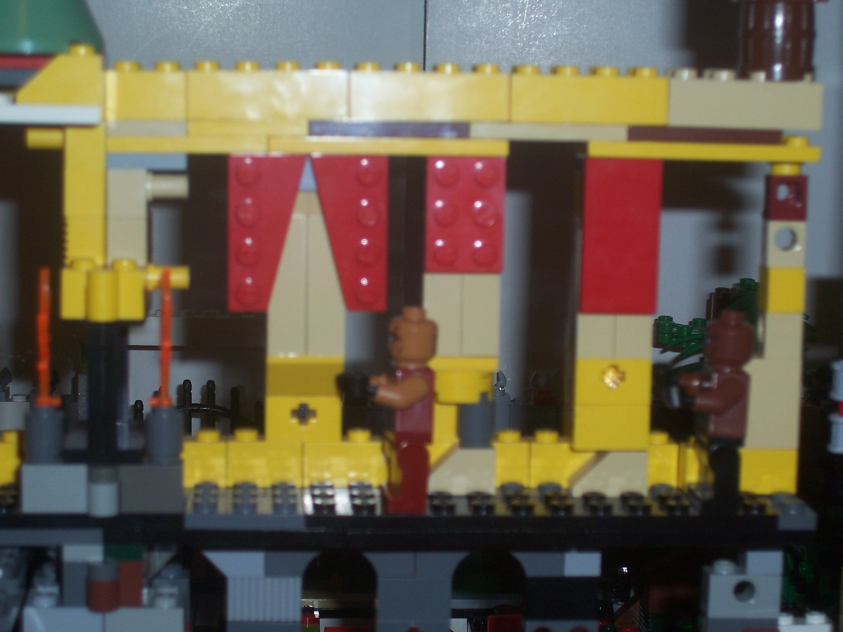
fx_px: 1997
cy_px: 316
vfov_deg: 18.0
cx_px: 422
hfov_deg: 23.8
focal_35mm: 82
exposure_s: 1/90
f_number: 4.1
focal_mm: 13.5
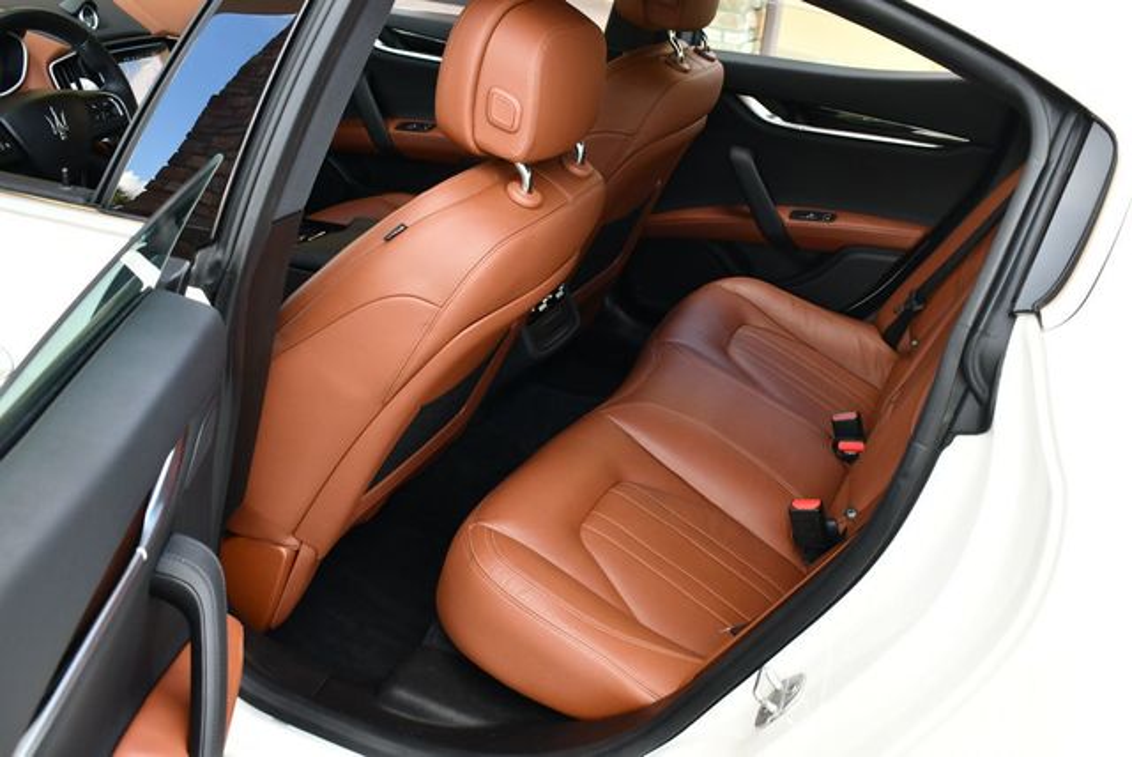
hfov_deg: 53.1
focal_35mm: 36
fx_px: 1133
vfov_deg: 36.9
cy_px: 378
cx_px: 566
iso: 400
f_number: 4.5
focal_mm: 18
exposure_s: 1/250
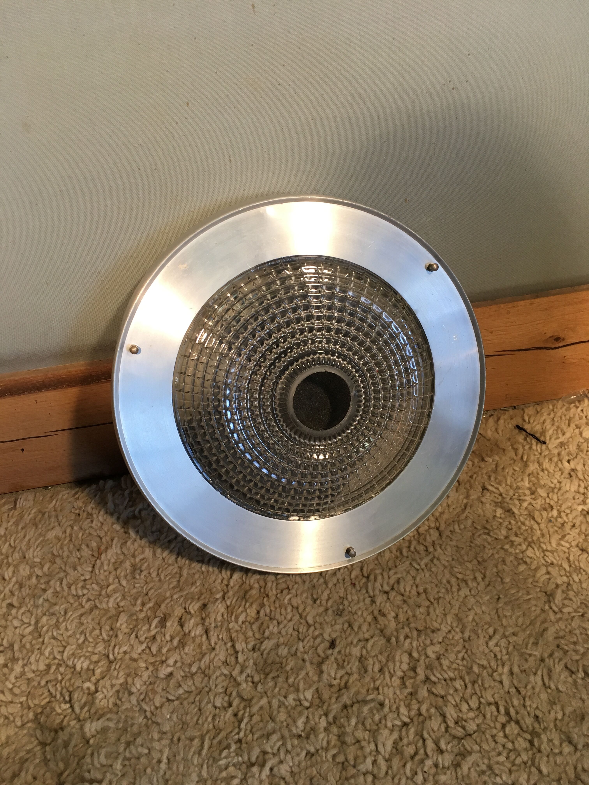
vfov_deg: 61.7
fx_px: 658
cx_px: 294
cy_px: 392
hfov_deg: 48.2
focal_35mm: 29
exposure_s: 1/33
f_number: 2.2
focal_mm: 4.15
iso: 40
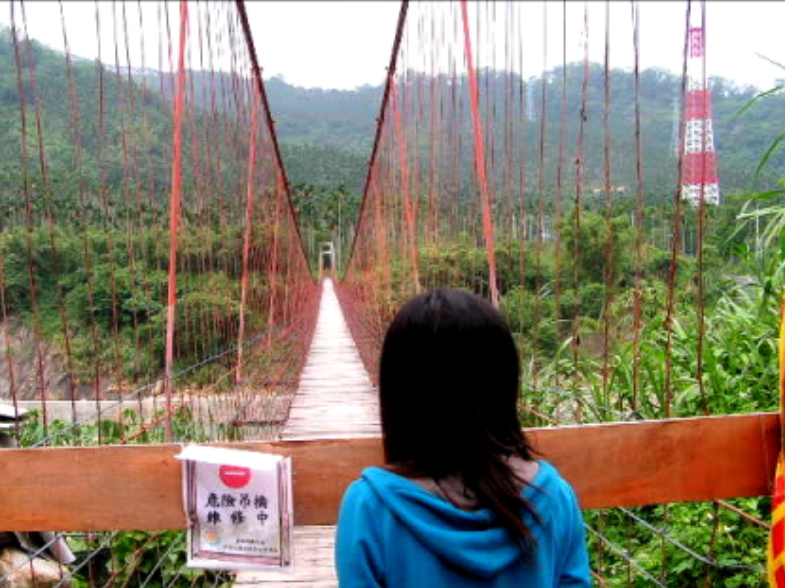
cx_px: 339
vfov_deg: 32.8
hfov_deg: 42.9
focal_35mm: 44
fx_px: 998
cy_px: 338
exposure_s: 1/50
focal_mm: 6.3
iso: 50
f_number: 5
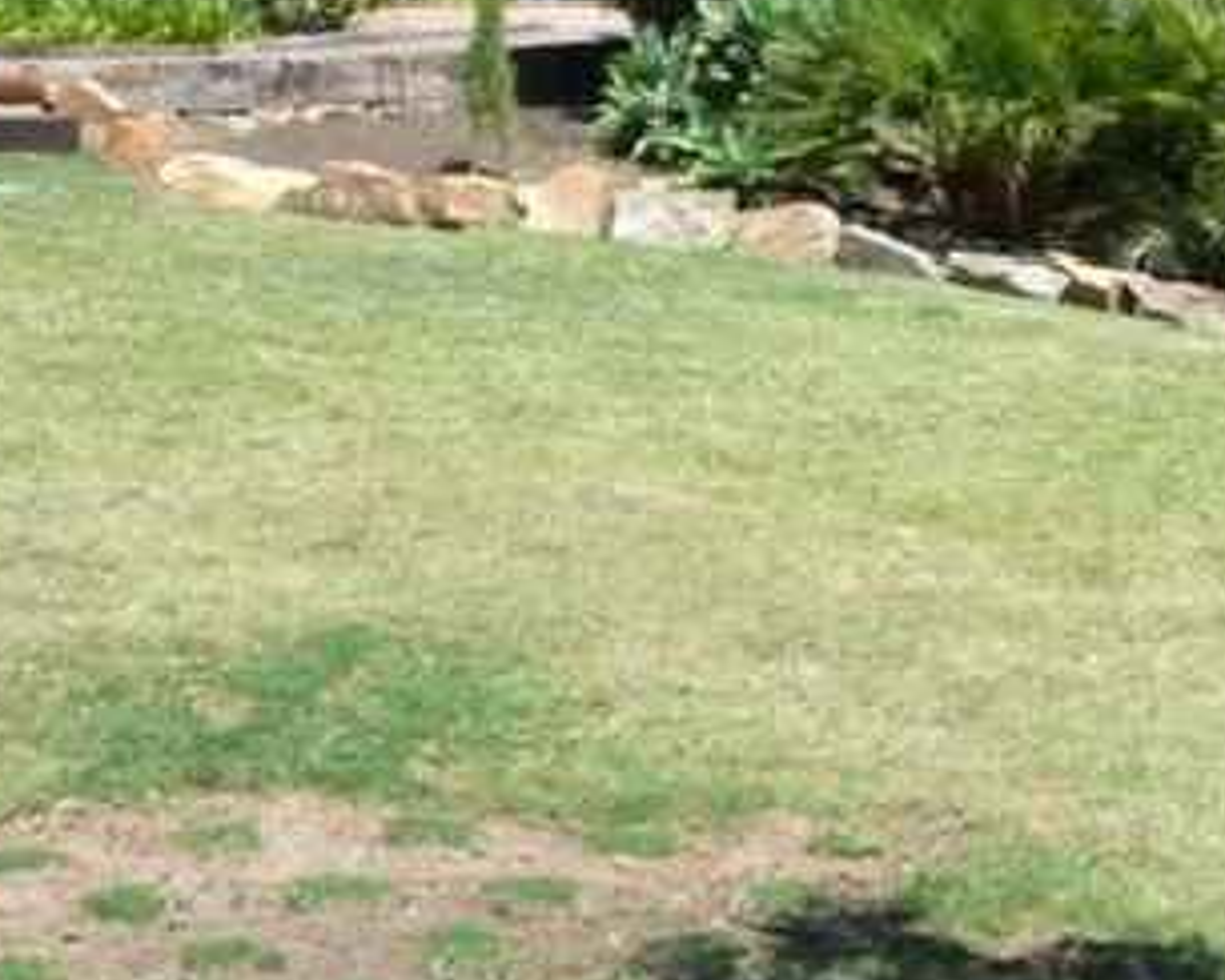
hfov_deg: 19.5
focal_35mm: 86
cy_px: 225
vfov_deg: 17.7
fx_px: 3118
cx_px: 1803
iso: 100
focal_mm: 4.6
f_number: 3.3
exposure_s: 1/500
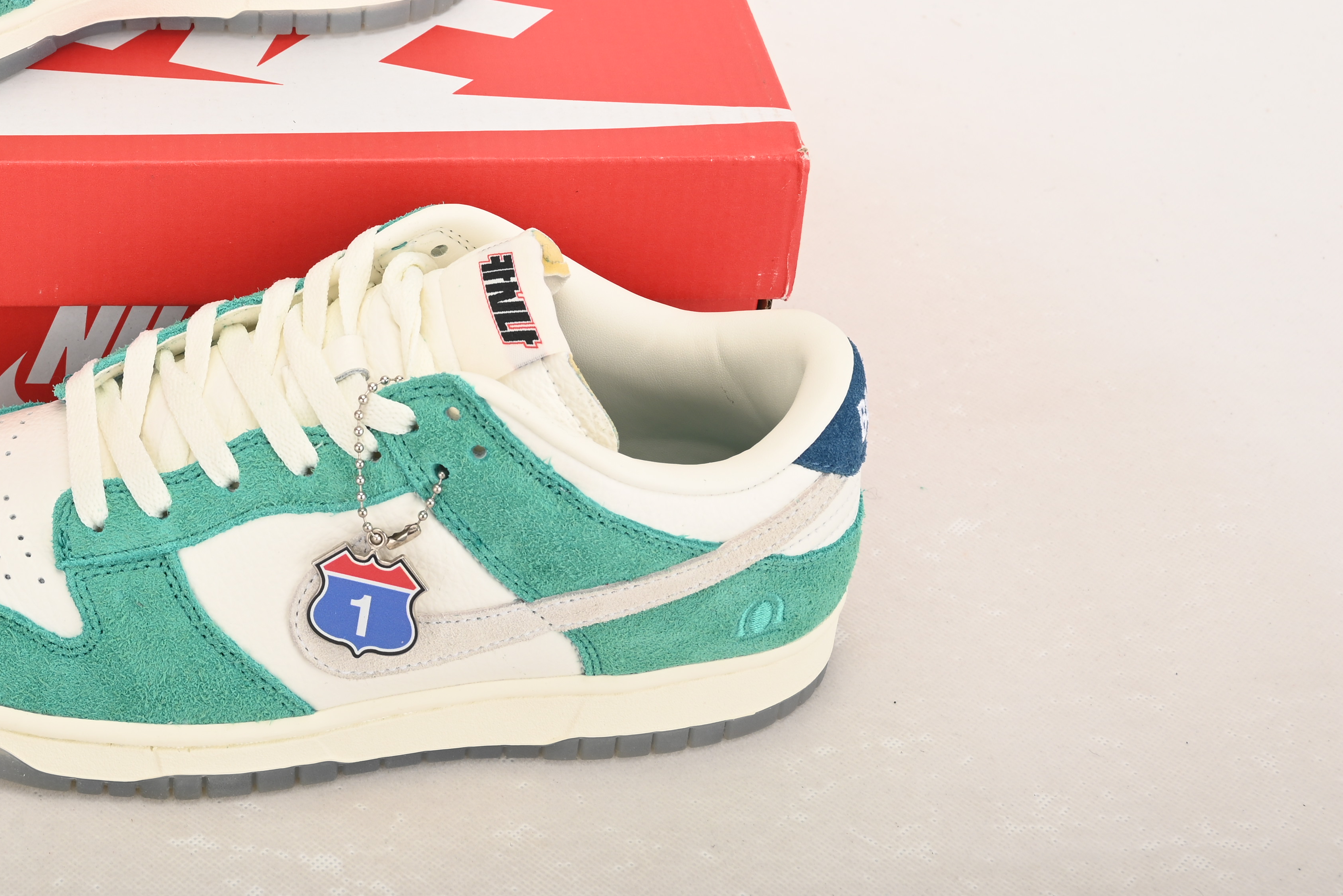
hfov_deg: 30.2
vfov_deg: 20.9
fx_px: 2388
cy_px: 132
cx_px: 173
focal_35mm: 64
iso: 100
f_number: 11
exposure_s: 1/200
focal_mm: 36
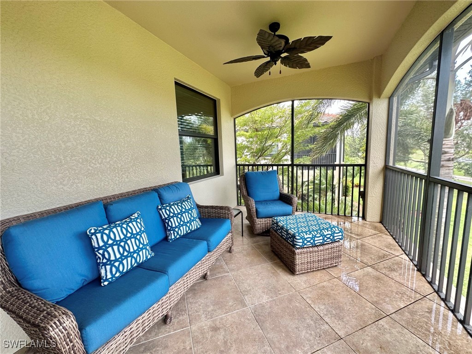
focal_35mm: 14
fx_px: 191
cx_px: 236
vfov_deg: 85.7
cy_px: 177
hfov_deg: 102.1
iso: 50
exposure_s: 1/99
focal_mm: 2.22
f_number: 2.2
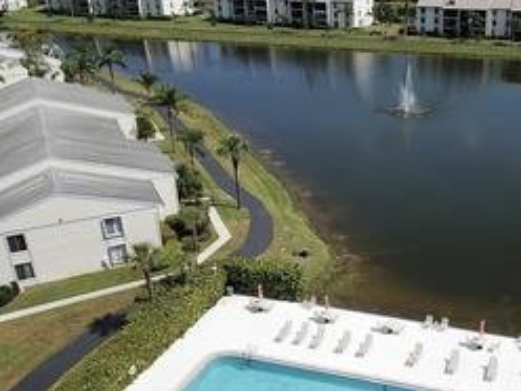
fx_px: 632
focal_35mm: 42
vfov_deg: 34.3
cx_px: 403
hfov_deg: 43.1
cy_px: 231
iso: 100
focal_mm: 4.73
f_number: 2.2
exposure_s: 1/2262
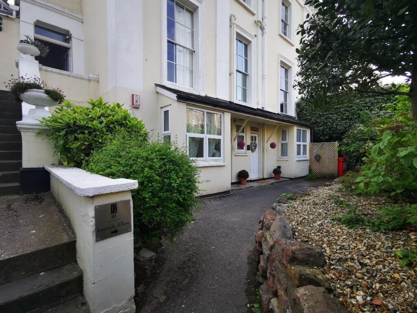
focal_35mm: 16
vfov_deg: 78.1
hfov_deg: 94.5
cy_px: 156
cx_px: 208
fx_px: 193
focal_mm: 2.26
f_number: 2.2
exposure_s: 1/182
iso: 50
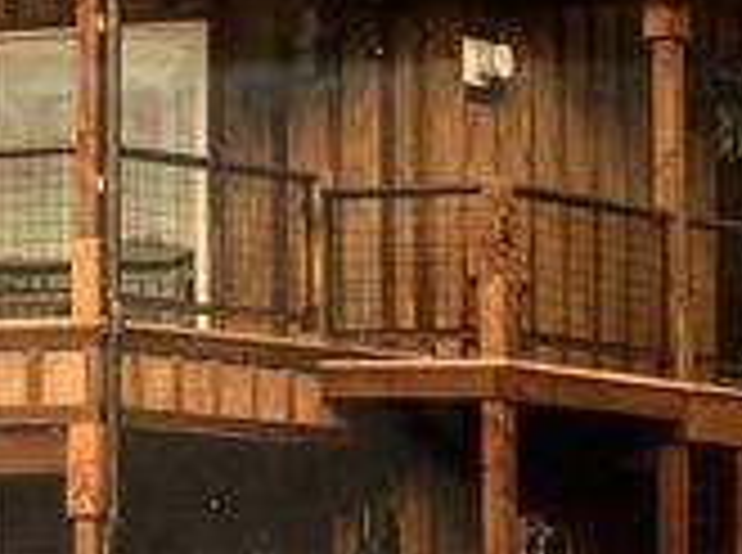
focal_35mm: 79
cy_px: 70
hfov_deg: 23.5
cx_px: -40
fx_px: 1690
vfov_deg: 18.3
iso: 500
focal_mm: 4.25
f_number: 1.8
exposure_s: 1/30
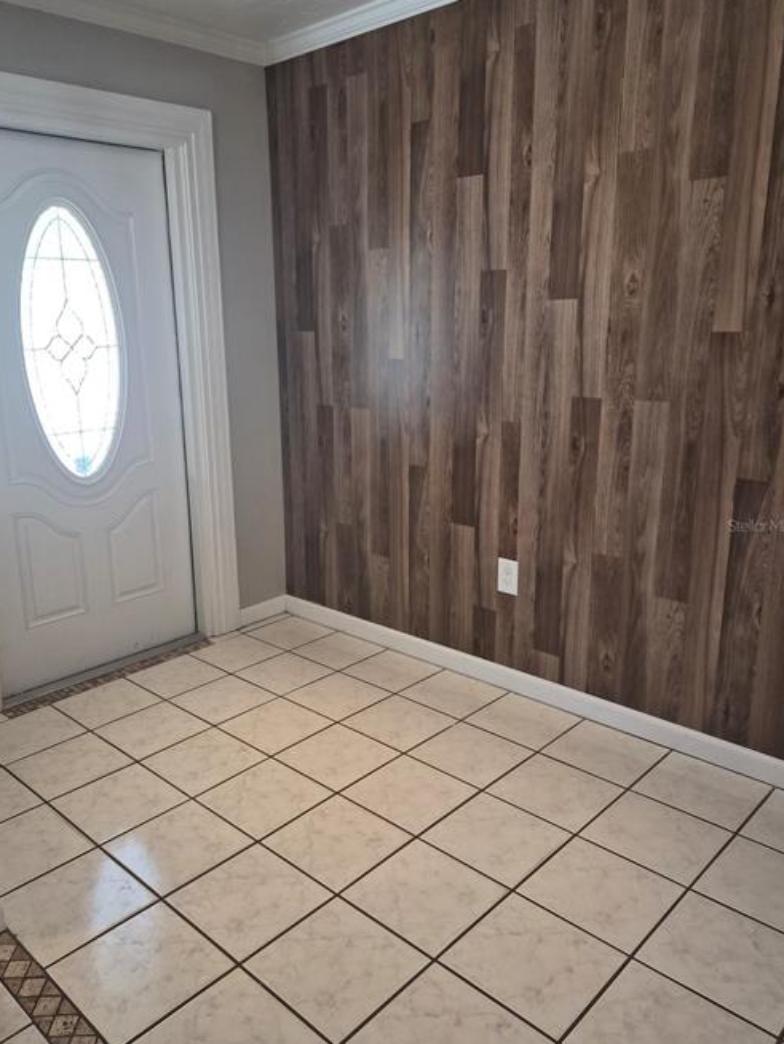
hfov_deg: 51.2
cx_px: 340
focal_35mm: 27
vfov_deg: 65.3
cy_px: 525
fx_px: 815
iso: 250
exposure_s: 1/120
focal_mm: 5.4
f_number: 1.8
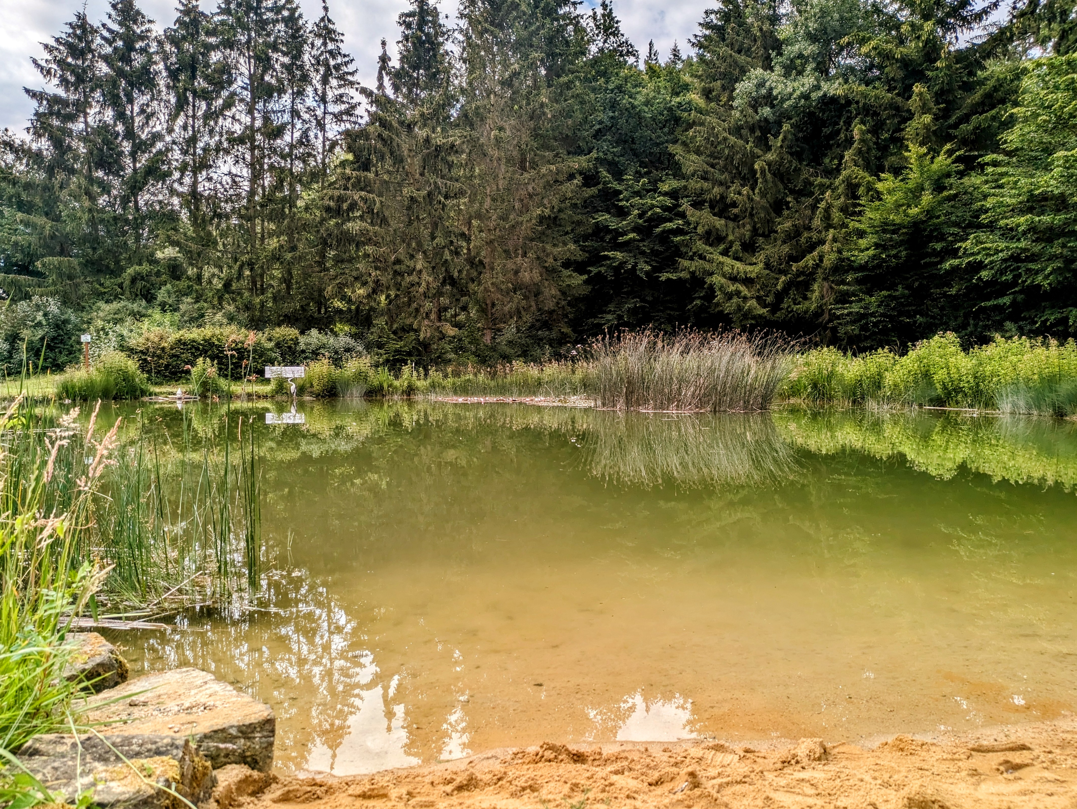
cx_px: 538
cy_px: 404
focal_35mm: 25
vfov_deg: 54.9
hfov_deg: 69.4
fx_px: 778
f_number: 1.89
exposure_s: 1/2538
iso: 46
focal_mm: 5.43
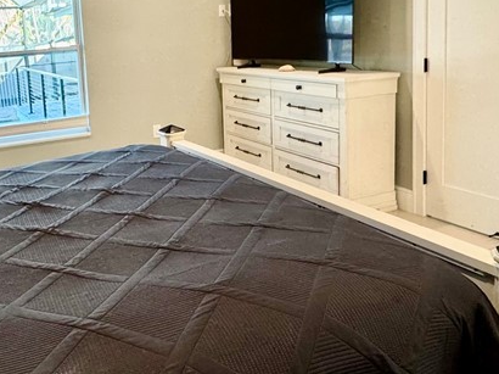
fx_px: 504
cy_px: 102
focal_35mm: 35
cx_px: 130
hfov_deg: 50.7
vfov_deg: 39.8
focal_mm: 2.22
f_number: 2.2
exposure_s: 1/61
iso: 160
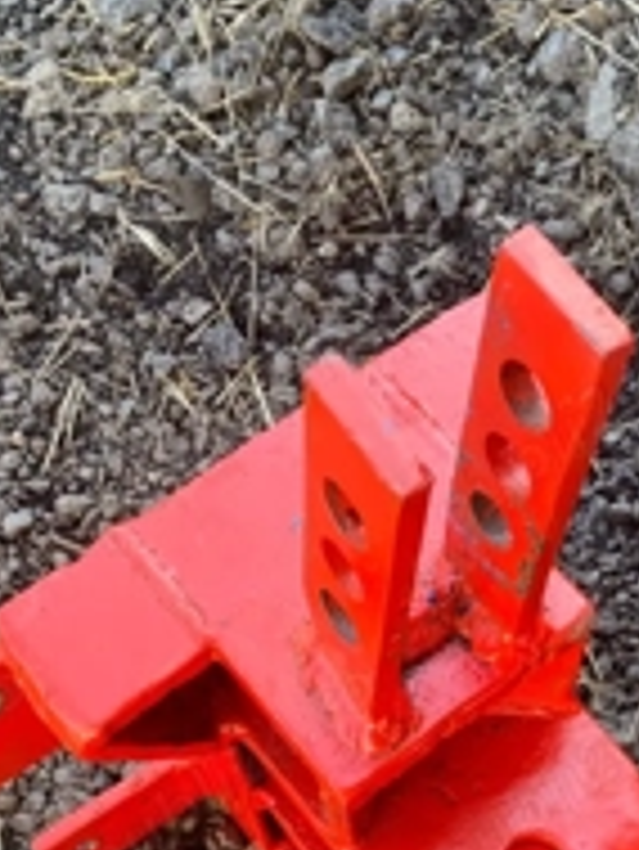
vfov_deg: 32.4
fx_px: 1352
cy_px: 832
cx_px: 320
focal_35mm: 55
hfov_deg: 26.6
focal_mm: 4.25
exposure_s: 1/121
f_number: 1.8
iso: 50
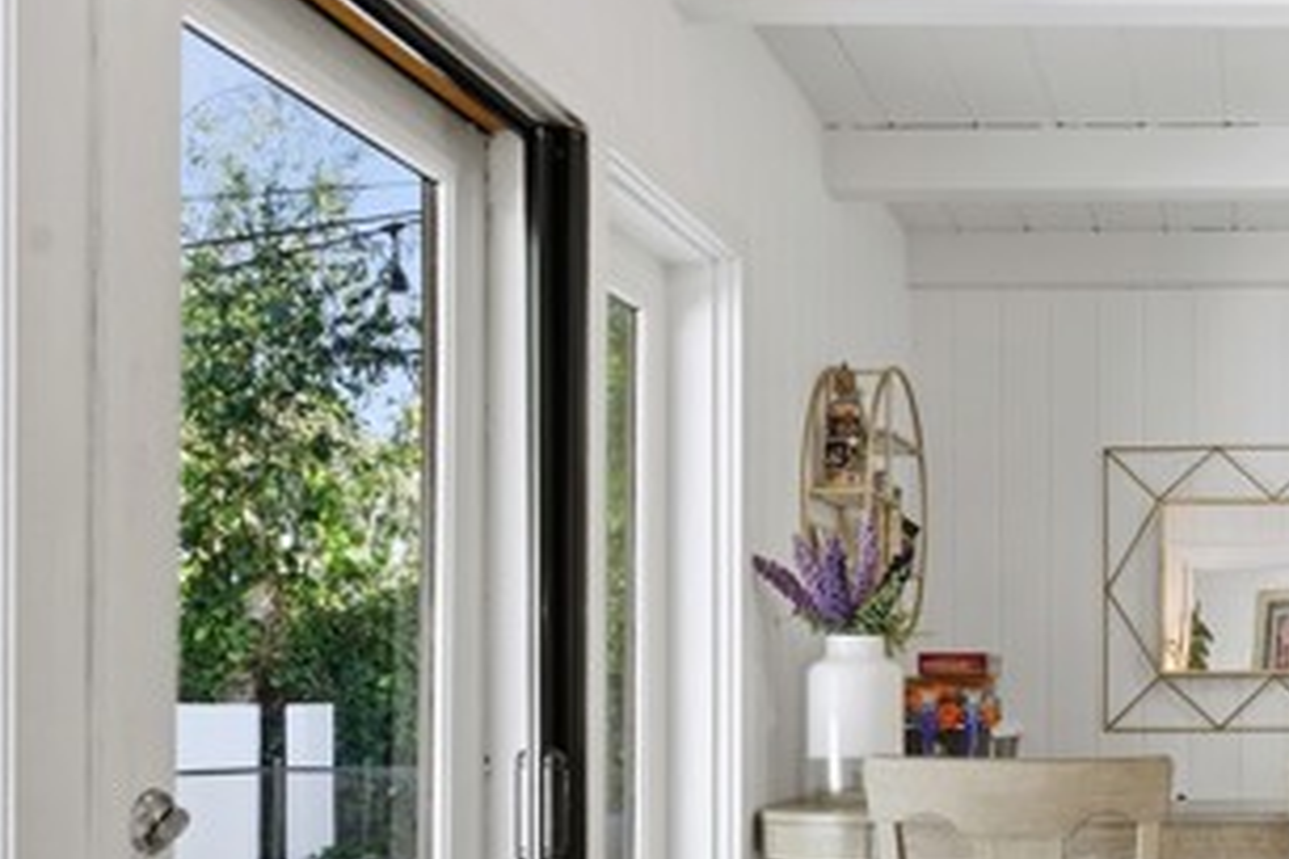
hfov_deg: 38.4
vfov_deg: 28.2
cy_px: 762
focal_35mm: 46
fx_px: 1647
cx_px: 1260
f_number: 8
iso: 160
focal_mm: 22
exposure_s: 1/40
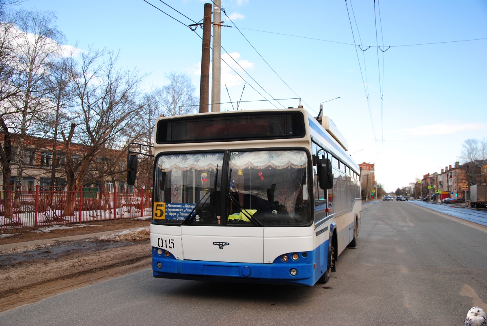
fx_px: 447
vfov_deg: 40.1
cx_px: 244
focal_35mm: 33
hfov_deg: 57.2
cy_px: 163
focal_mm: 22
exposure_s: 1/640
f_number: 3.8
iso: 200
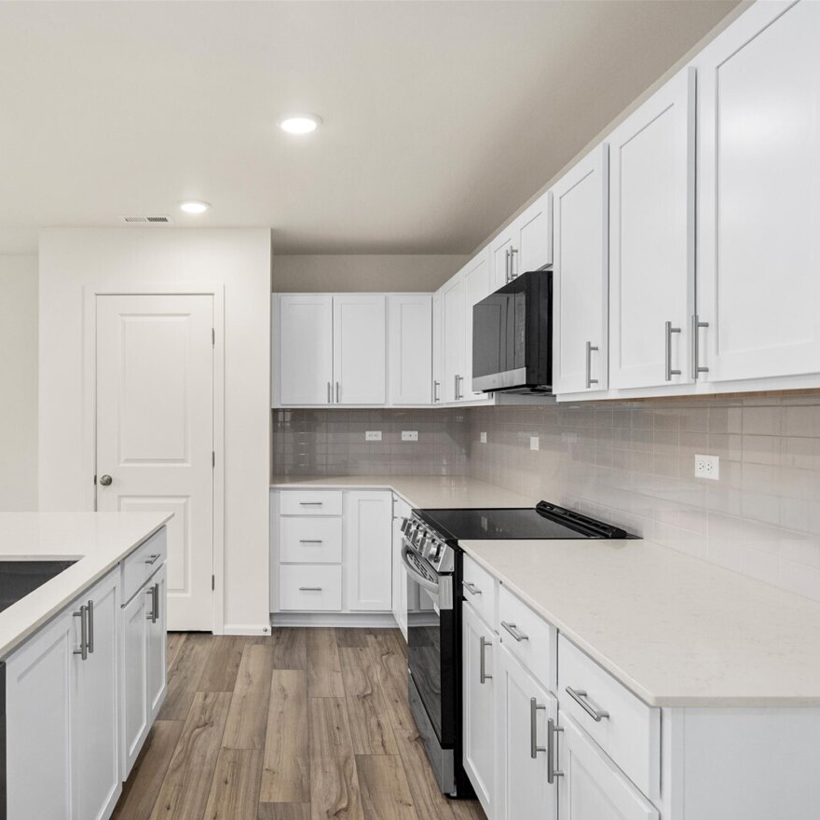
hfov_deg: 66.0
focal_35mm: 23
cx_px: 295
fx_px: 616
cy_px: 435
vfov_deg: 67.2
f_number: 7.1
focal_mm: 17
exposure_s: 1/60
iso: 100
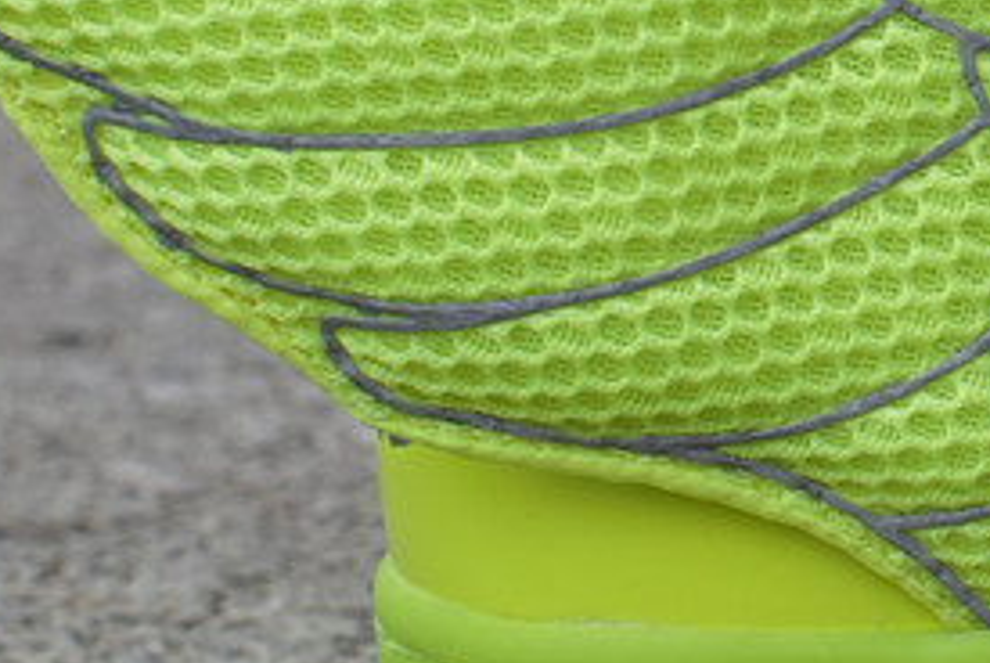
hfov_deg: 10.7
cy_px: -54
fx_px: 5120
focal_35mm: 186
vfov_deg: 7.4
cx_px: 1390
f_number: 13
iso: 125
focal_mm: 50
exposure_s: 1/100
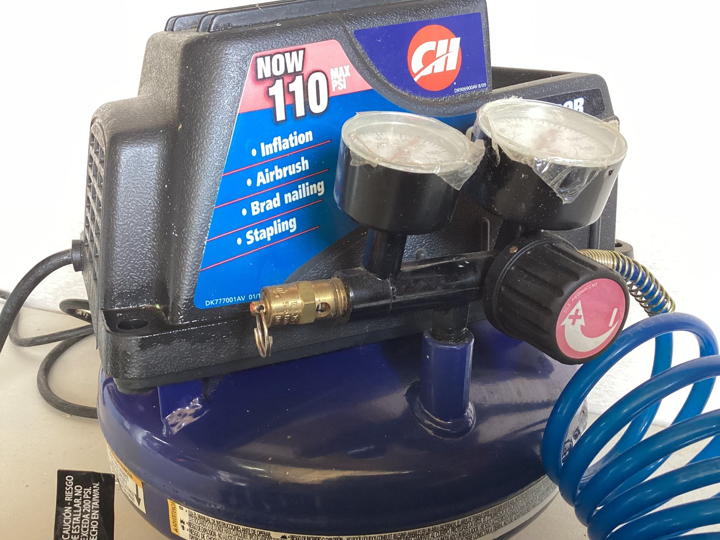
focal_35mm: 31
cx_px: 360
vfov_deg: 45.4
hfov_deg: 58.3
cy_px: 270
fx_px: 645
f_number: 2.4
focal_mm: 3.3
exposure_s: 1/60
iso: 200
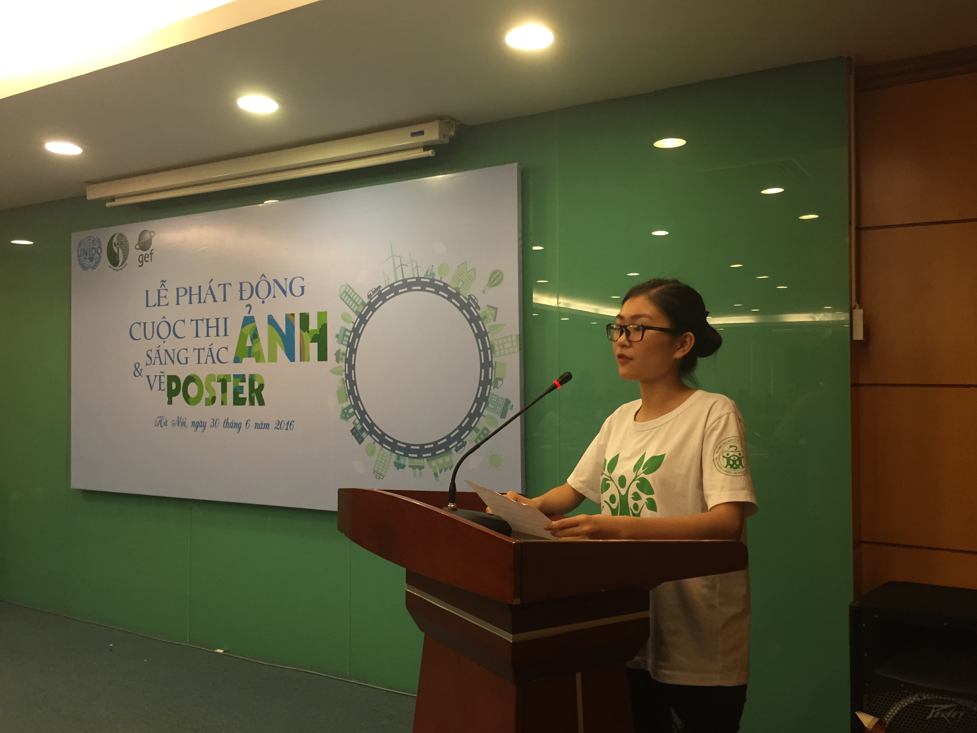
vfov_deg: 48.2
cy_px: 366
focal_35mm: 29
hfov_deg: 61.7
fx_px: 818
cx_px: 488
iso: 160
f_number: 2.2
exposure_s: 1/33
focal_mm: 4.15
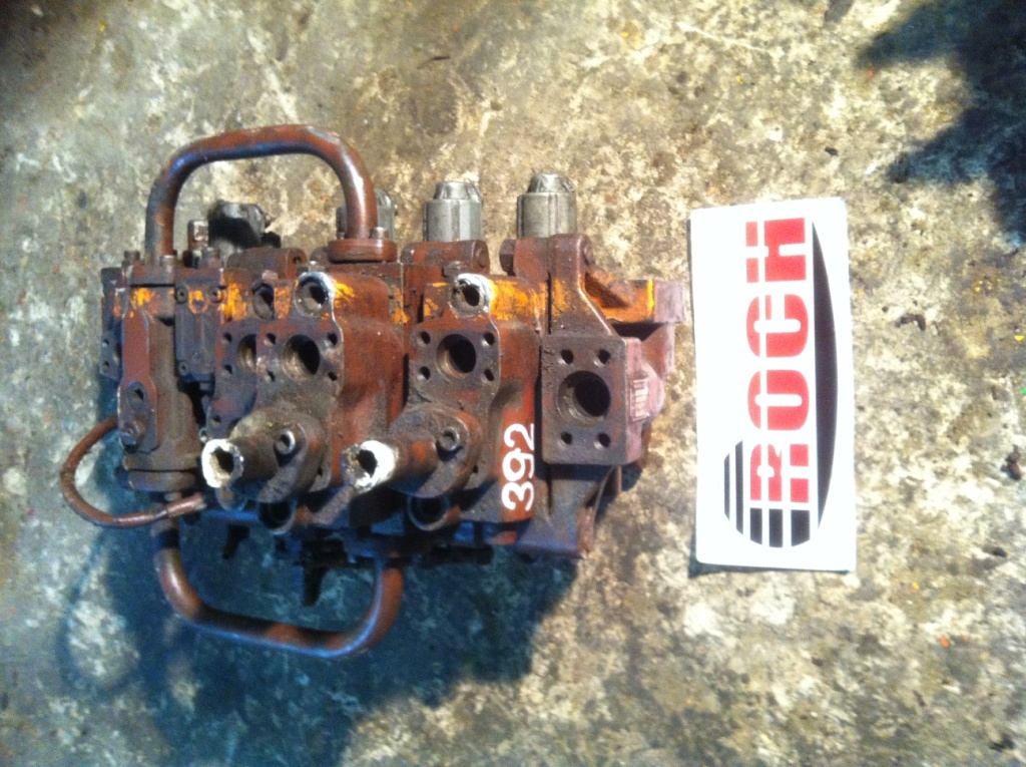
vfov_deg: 40.6
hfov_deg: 52.7
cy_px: 384
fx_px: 1036
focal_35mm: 35
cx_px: 513
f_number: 2.8
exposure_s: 1/15
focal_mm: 3.85
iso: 400
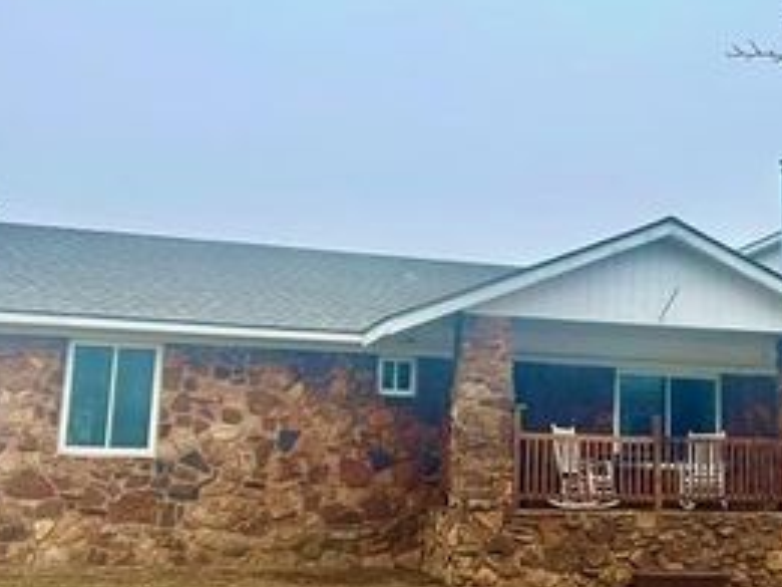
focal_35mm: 50
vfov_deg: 29.1
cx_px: 568
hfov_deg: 37.4
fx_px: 1130
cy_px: 306
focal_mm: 5.7
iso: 50
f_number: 1.5
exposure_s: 1/1901
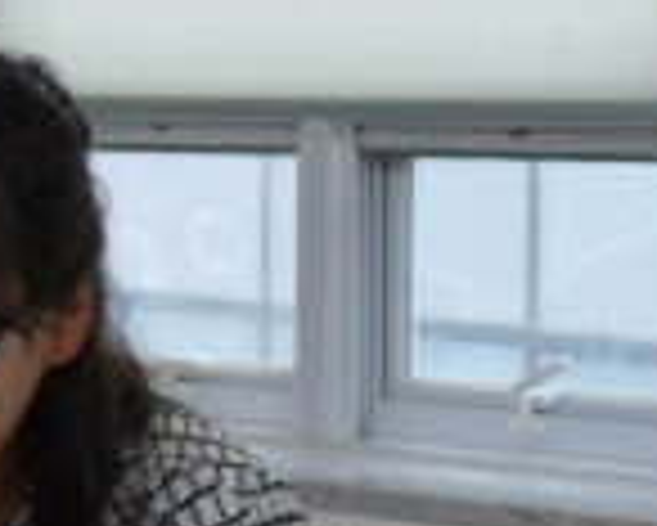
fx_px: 4670
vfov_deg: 6.5
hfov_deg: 7.5
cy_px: 234
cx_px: -932
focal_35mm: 240
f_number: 2.8
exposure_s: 1/45
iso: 100
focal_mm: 6.2
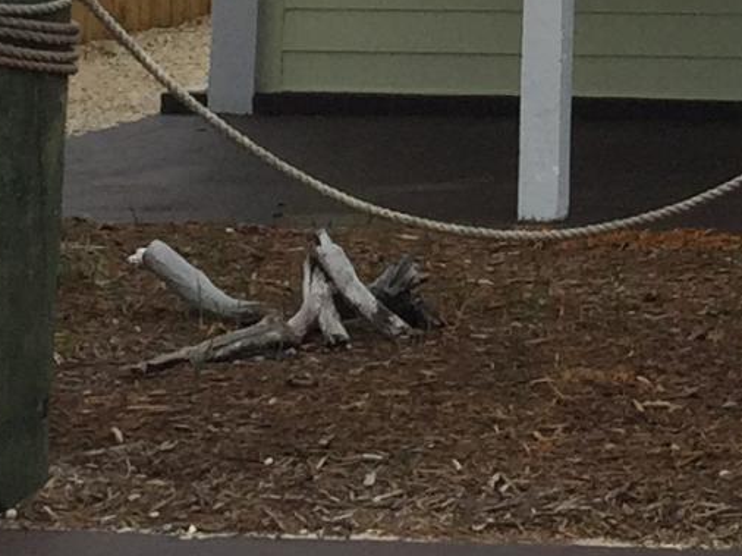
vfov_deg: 8.1
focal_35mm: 172
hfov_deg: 11.0
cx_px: 1192
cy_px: -621
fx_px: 3685
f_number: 2.2
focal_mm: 4.15
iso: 32
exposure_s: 1/2475
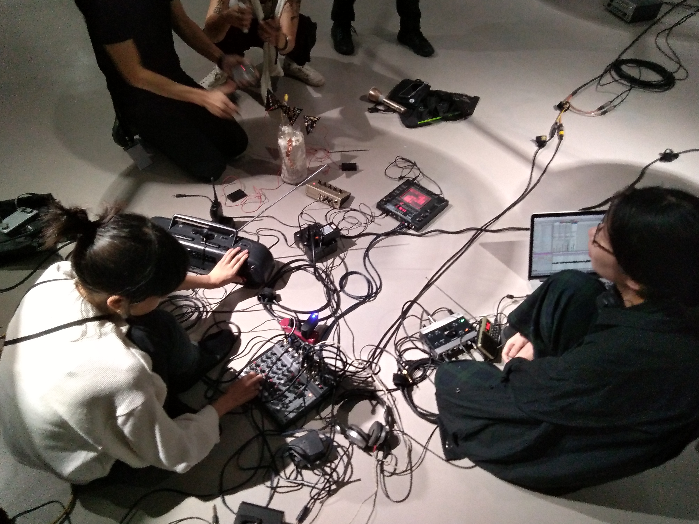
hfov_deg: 65.3
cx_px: 353
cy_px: 262
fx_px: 545
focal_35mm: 27
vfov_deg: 51.3
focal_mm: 3.46
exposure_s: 1/20
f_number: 2.2
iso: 721
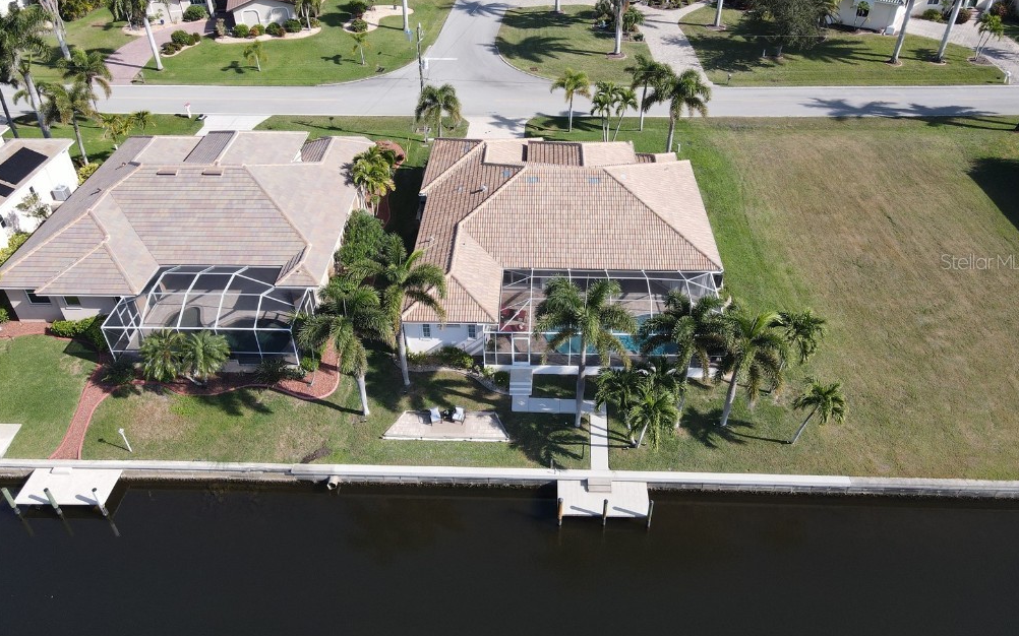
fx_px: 722
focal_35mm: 26
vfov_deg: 47.4
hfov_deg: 70.4
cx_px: 516
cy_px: 261
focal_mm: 4.5
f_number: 2.8
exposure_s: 1/400
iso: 100
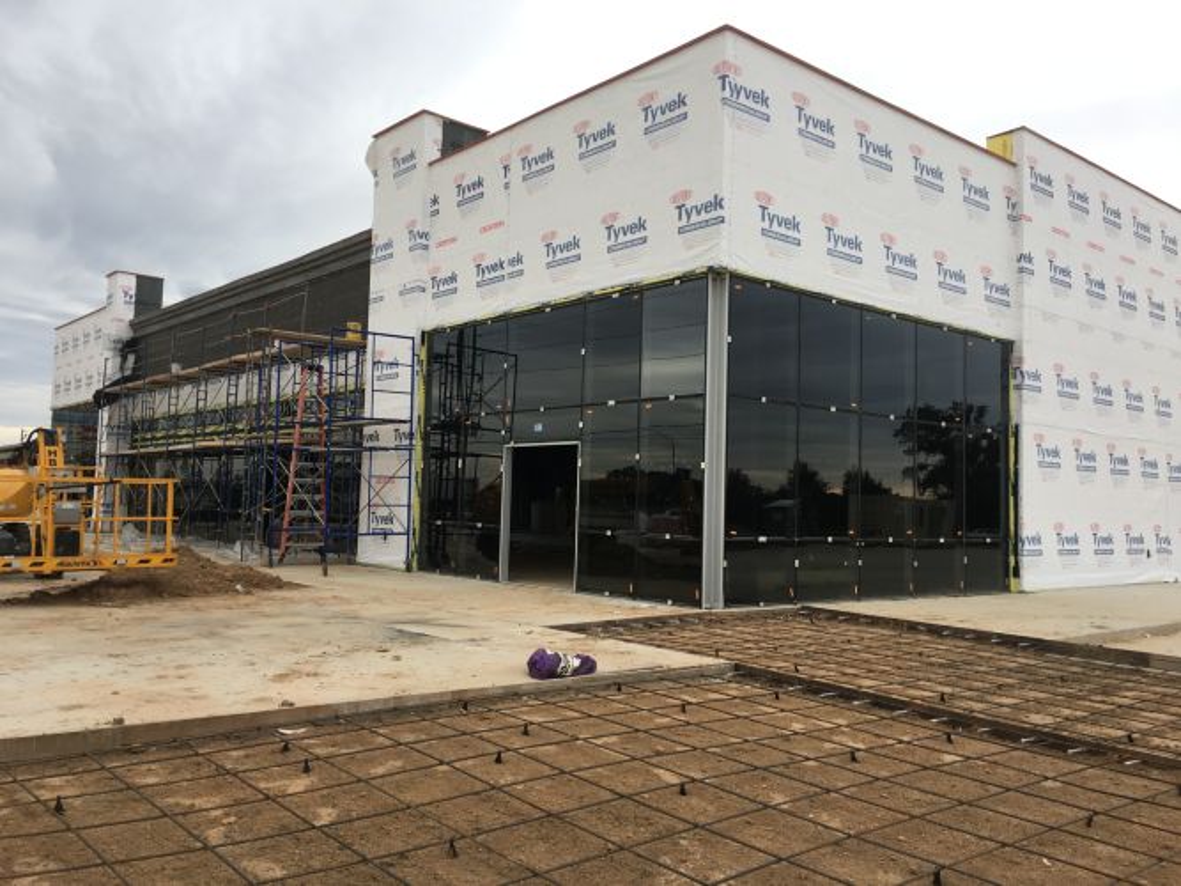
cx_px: 590
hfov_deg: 61.7
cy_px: 443
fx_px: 989
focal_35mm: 29
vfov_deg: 48.2
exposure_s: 1/139
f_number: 2.2
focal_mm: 4.15
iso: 25
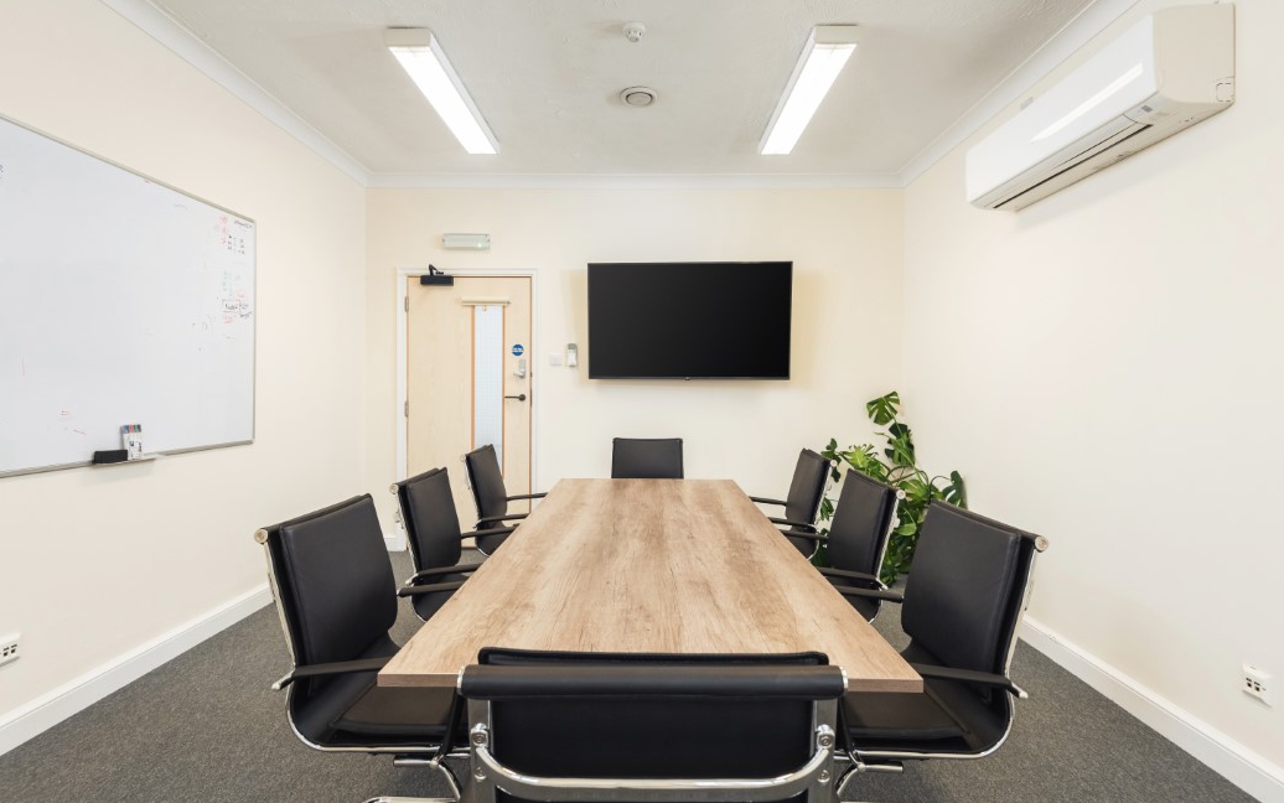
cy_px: 395
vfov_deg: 68.0
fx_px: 595
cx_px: 647
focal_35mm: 17
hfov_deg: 94.3
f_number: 8
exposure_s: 1/50
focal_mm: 16
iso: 1000
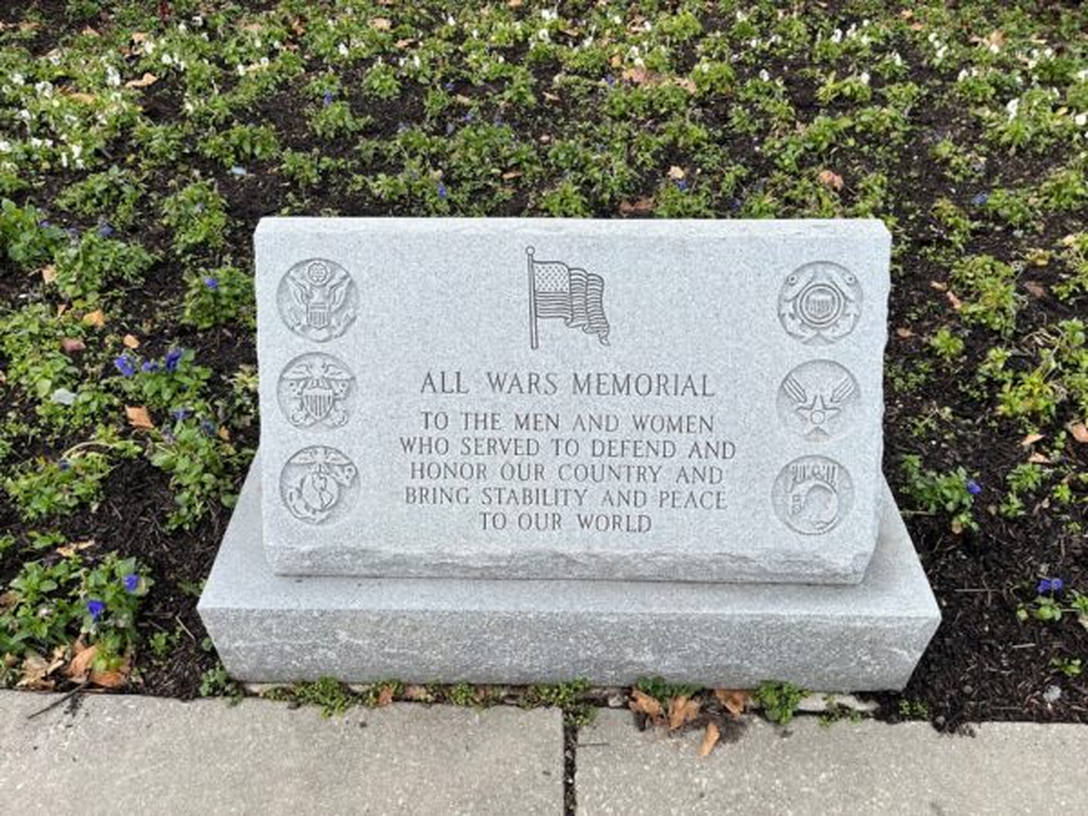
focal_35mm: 26
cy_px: 408
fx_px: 817
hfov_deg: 67.3
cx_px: 544
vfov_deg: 53.1
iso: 50
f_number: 1.6
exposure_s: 1/1009
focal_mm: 5.1
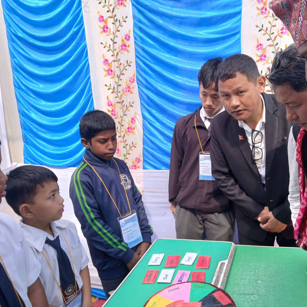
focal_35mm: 31
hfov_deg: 52.1
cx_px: 186
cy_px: 153
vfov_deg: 52.5
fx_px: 311
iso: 40
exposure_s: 1/100
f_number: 1.8
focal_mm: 3.98
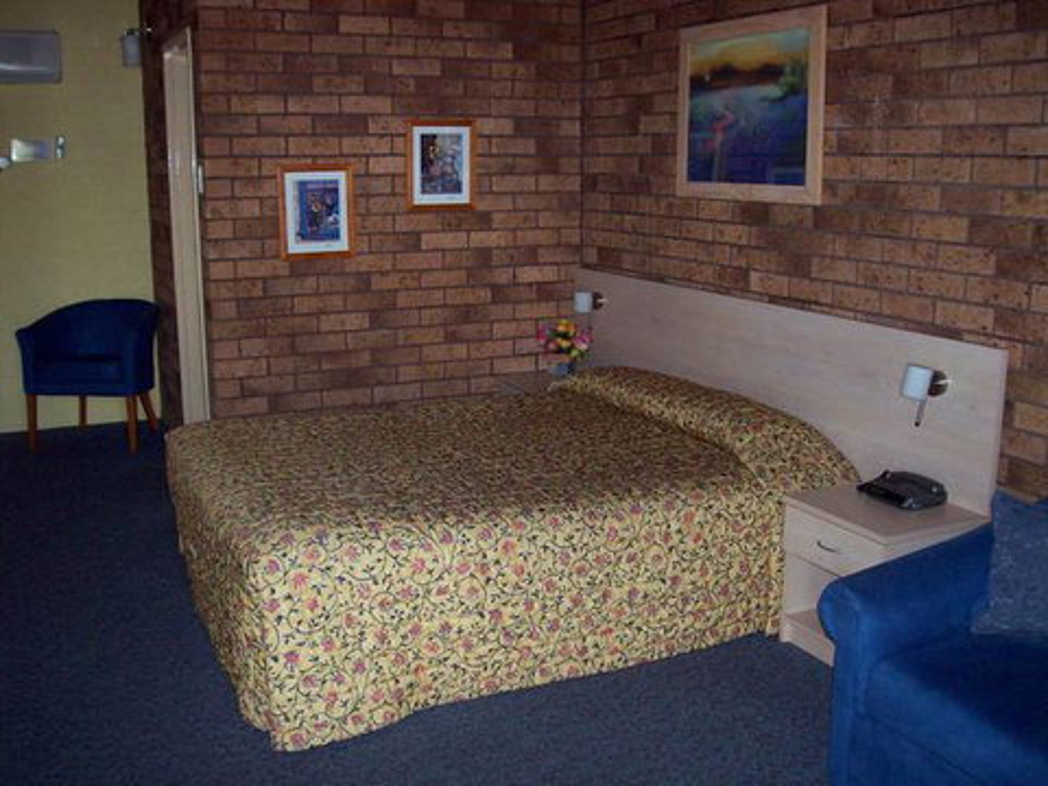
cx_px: 524
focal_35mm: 36
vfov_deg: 39.7
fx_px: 1090
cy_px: 393
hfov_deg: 51.4
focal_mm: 6
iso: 140
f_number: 2.7
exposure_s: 1/64
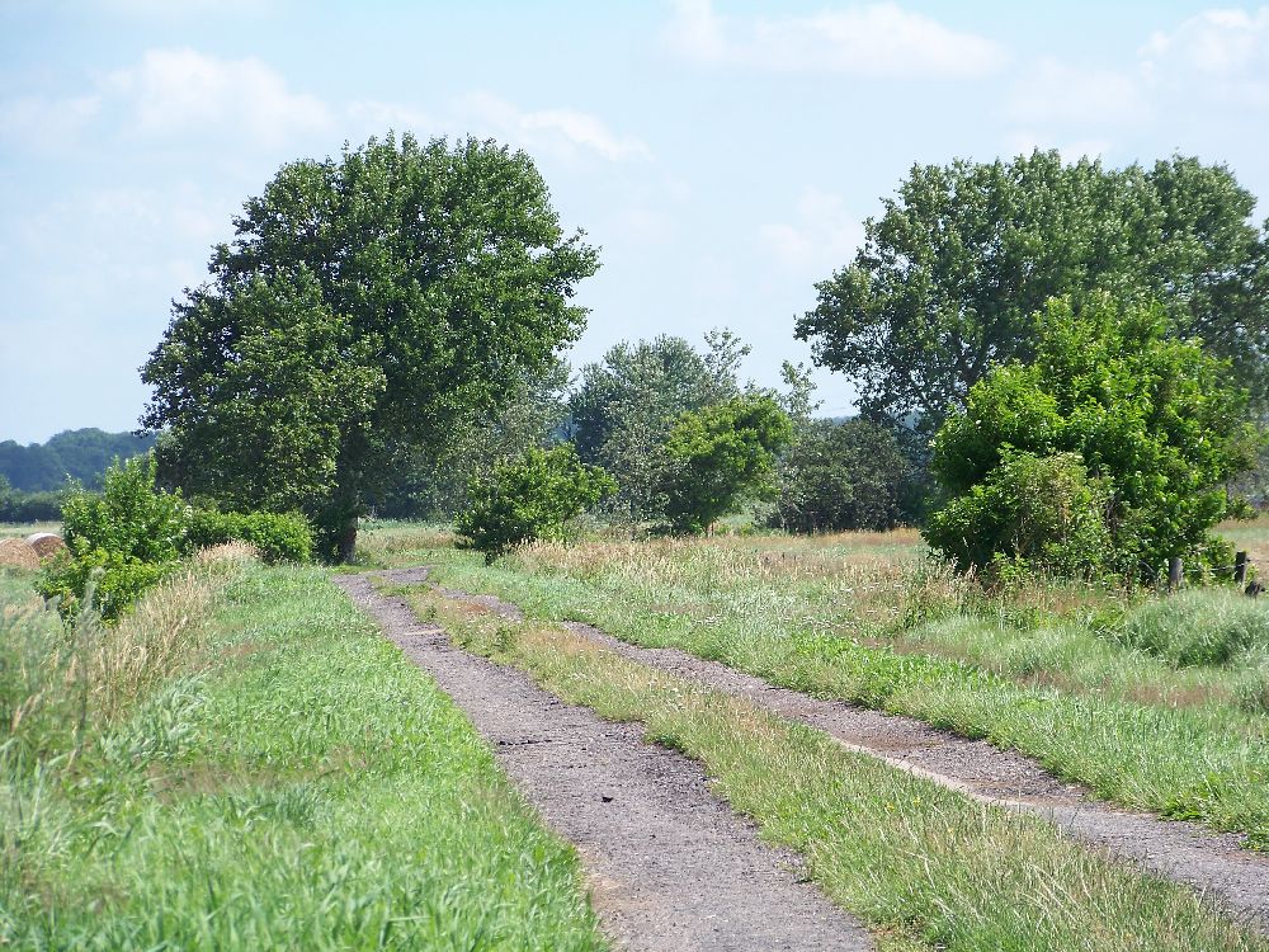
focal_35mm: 234
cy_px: 476
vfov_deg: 6.4
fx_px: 8578
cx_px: 634
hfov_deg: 8.5
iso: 64
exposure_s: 1/400
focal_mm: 37.4
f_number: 3.6
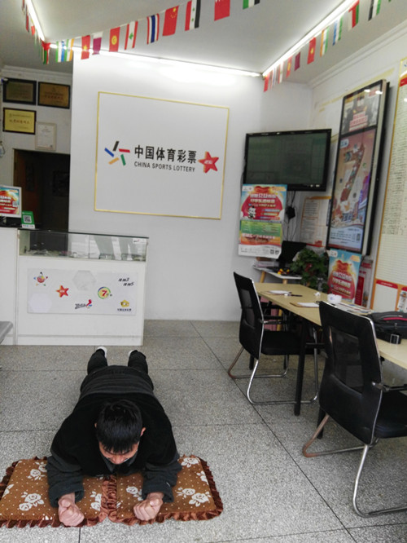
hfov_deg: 49.8
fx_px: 439
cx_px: 204
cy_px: 272
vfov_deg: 63.4
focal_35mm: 28
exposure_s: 1/33
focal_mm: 2.96
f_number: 2
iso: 87
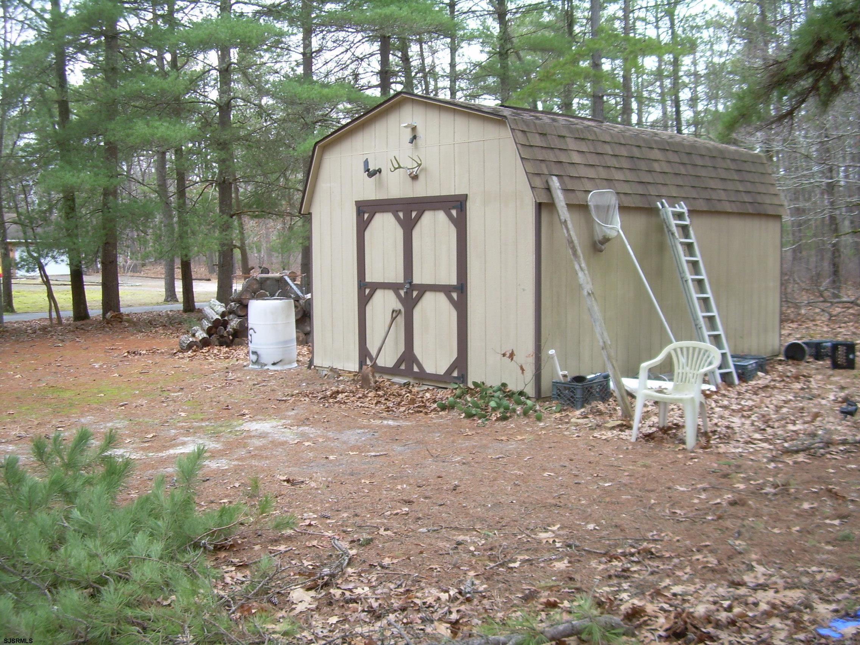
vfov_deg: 37.7
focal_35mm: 38
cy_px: 322
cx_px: 430
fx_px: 944
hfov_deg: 49.0
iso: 50
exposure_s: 1/30
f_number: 2.8
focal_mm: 6.3
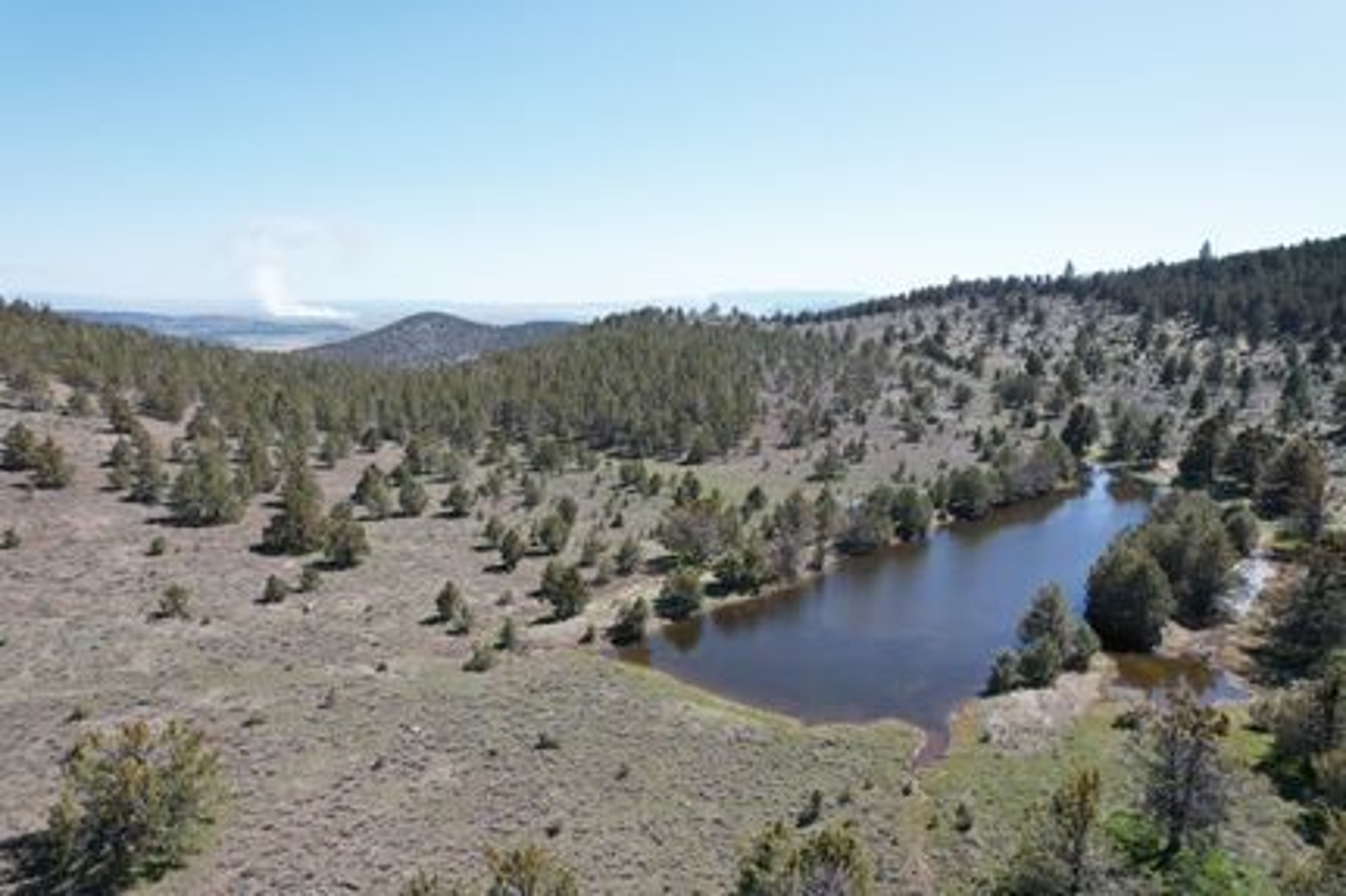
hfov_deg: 78.6
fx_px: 822
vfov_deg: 57.2
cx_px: 673
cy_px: 448
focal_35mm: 22
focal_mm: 8.38
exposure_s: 1/1500
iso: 200
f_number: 2.8
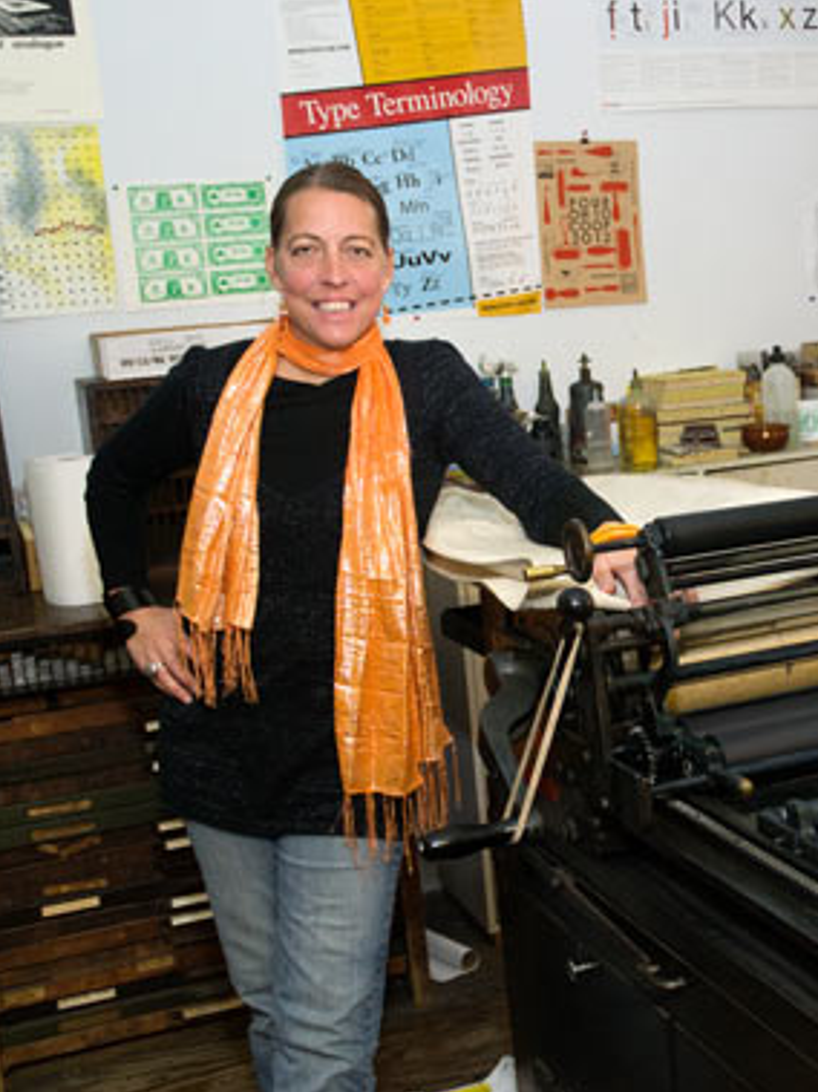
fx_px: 1671
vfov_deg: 36.2
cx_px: 662
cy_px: 552
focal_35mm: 53
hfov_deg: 26.9
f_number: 4.5
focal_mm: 24
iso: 1600
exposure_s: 1/60
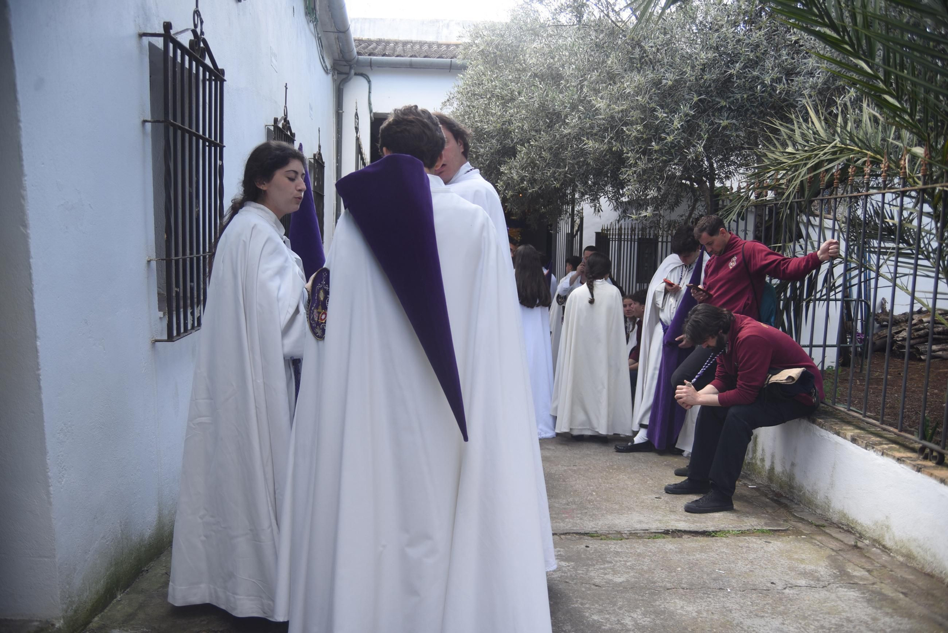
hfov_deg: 63.6
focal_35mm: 29
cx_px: 474
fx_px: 764
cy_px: 316
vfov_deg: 45.0
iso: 250
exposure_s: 1/160
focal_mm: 29
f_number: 5
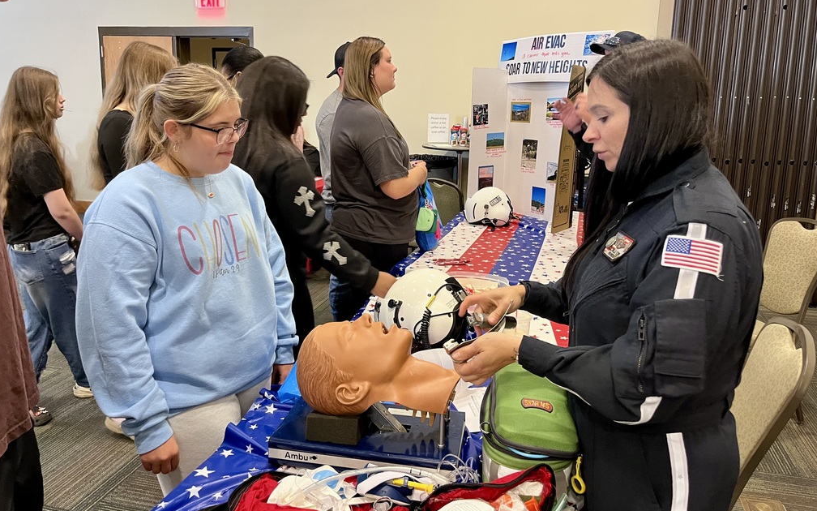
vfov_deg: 44.4
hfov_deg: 66.5
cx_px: 407
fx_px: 623
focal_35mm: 28
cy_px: 212
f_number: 1.6
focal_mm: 5.1
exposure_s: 1/60
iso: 250
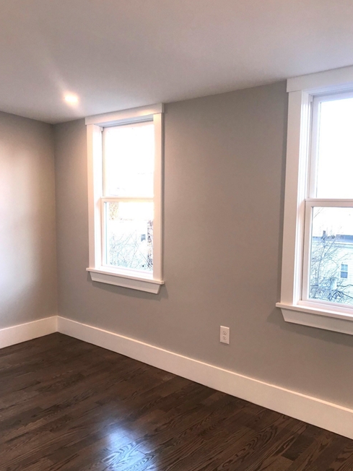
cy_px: 251
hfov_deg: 42.9
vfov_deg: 55.3
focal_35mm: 33
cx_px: 160
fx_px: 449
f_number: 1.8
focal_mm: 3.99
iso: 20
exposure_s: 1/41
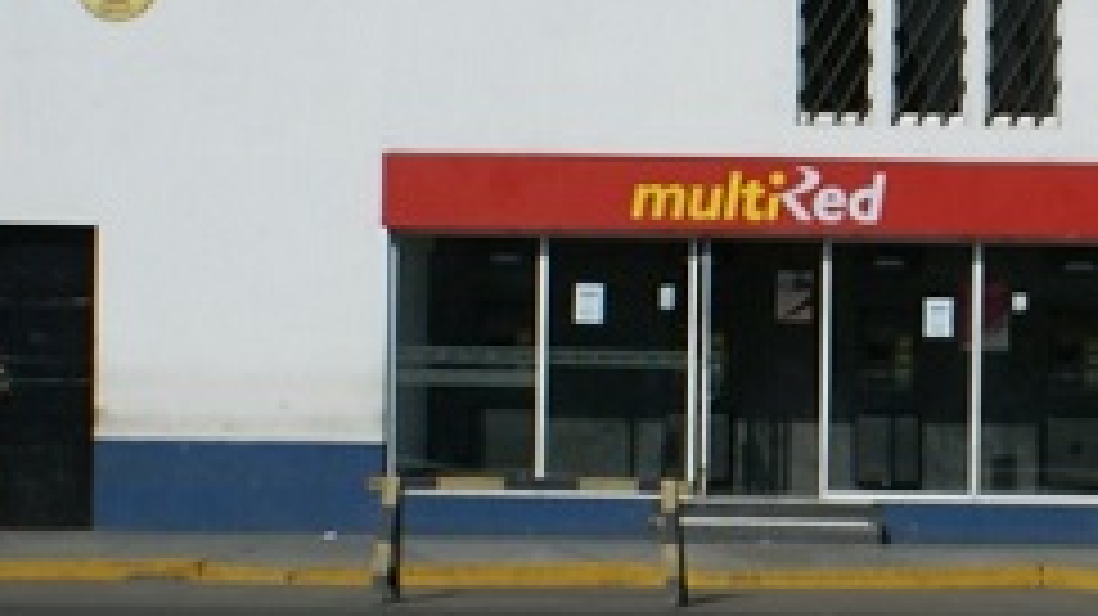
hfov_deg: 15.6
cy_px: 351
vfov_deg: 9.0
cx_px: 1174
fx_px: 3900
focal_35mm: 134
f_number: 11
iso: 100
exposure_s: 1/320
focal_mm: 26
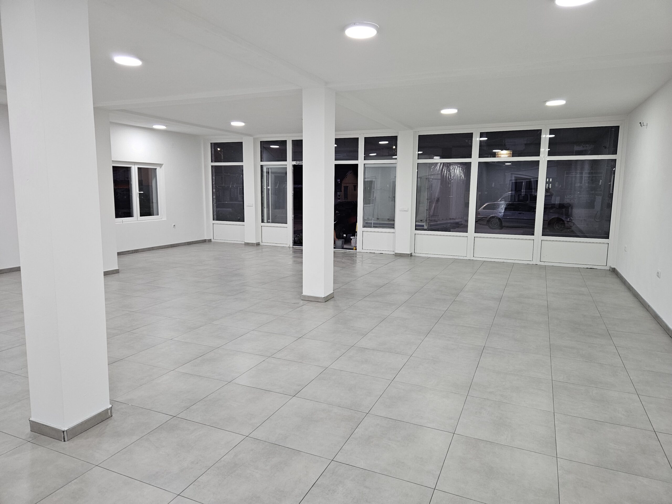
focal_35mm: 23
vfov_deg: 58.9
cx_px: 336
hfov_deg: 73.9
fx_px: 446
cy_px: 252
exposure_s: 1/100
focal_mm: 5.4
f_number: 1.8
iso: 250
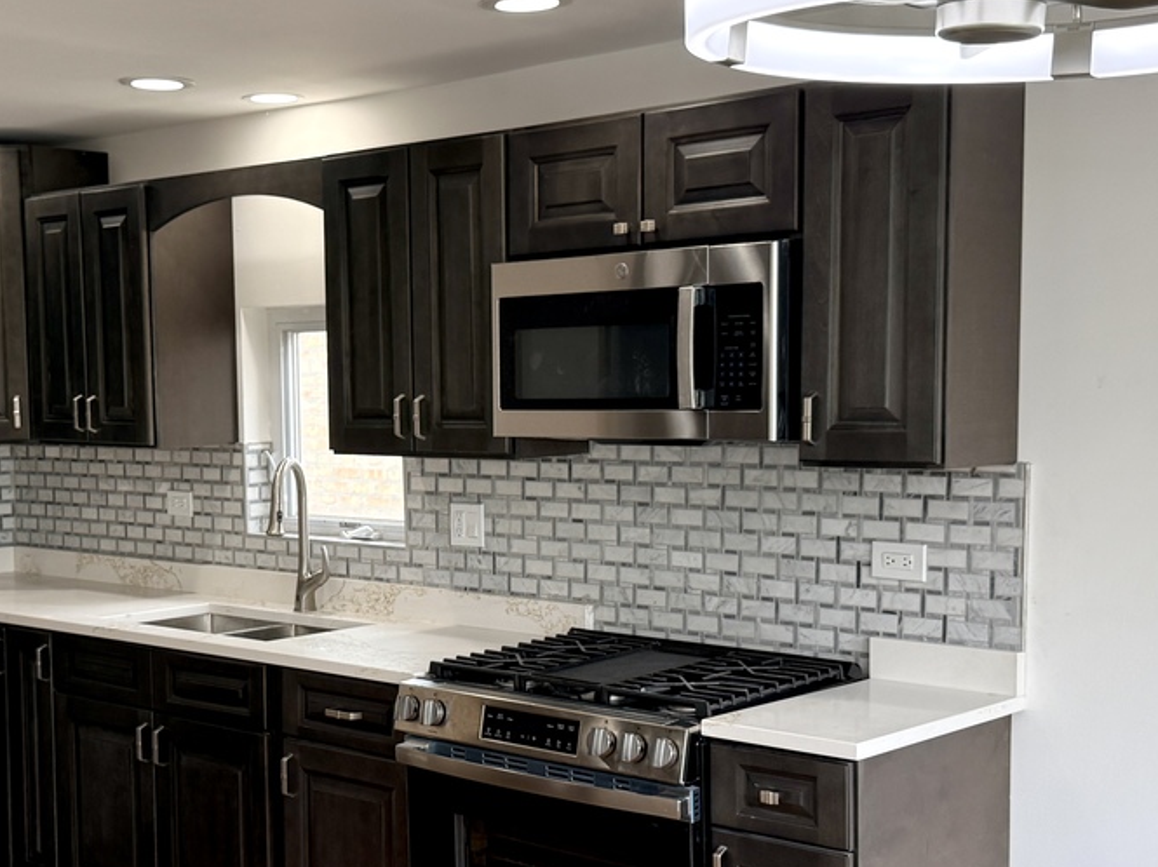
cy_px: 521
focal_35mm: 52
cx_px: 381
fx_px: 1739
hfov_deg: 36.4
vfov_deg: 27.9
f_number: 1.78
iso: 100
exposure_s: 1/215
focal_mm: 6.76
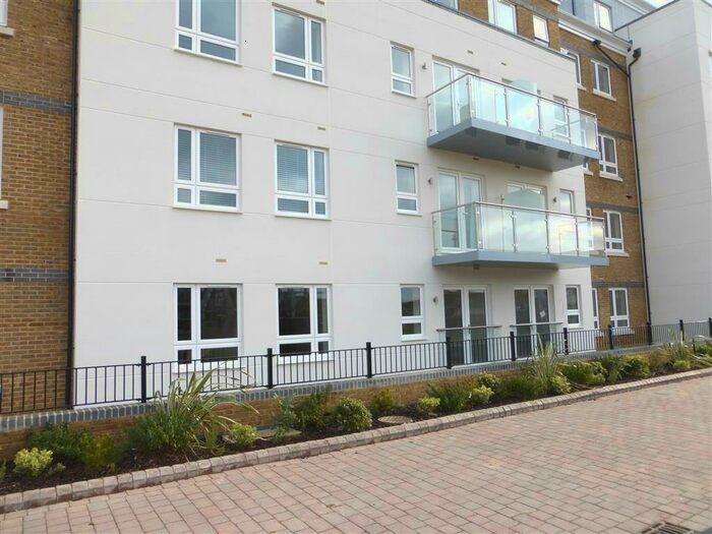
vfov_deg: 56.8
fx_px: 494
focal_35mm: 24
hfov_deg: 71.6
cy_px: 267
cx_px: 356
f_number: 3.3
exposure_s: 1/400
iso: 100
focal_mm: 4.3
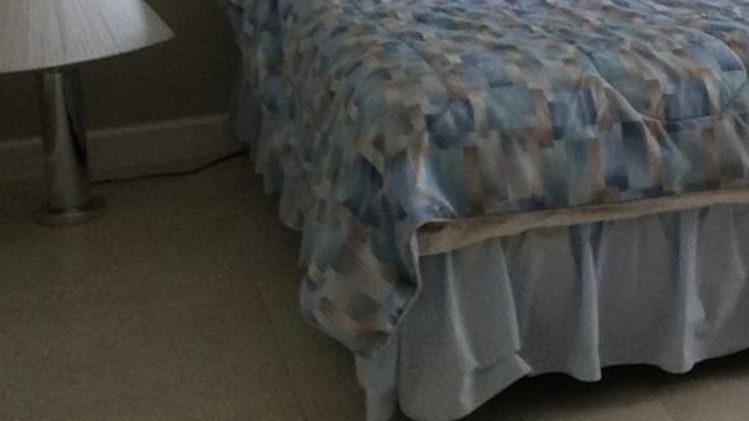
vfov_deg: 12.5
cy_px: -104
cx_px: 821
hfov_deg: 21.5
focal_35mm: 94
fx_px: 1867
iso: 100
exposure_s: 1/24
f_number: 2.4
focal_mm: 3.3
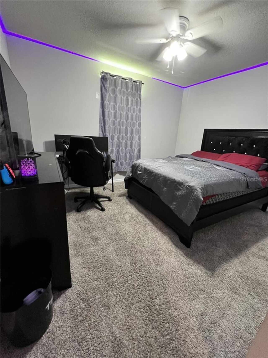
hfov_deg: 89.9
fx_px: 134
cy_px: 179
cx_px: 134
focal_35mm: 13
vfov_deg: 106.2
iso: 1000
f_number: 1.8
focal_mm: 1.57
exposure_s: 1/60
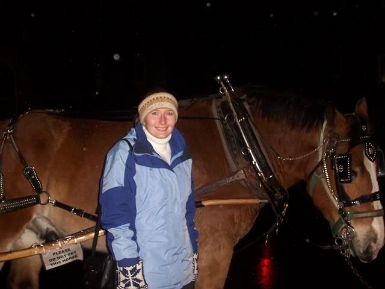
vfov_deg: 25.7
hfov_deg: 33.8
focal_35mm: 57
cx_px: 192
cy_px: 144
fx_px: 634
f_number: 3.4
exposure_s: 1/60
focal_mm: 8.6
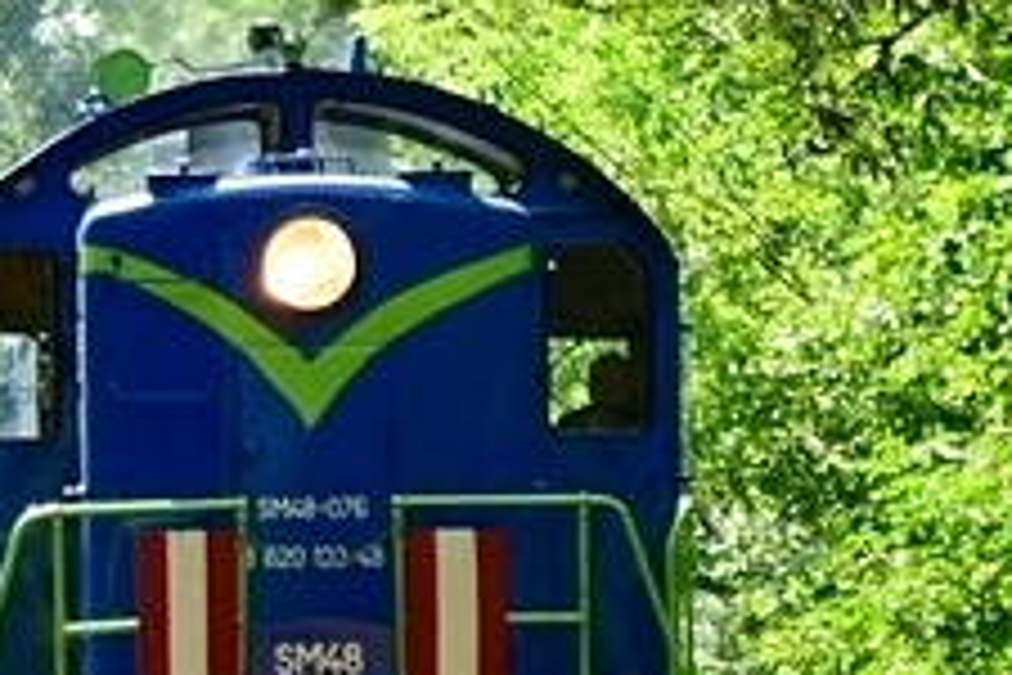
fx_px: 15319
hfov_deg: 3.8
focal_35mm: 545
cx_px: -513
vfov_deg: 2.5
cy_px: 407
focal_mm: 80
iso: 200
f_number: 5.6
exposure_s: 1/320
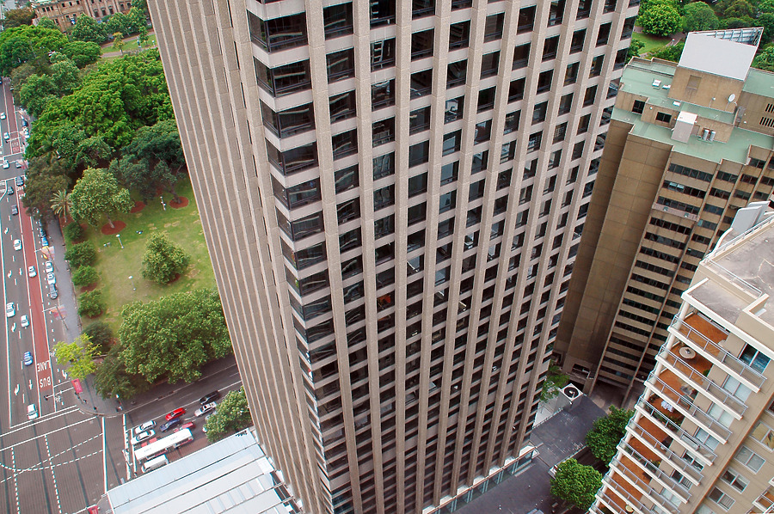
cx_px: 387
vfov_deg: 47.8
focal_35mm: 27
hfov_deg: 67.4
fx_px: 580
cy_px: 257
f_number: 7.1
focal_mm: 18
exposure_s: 1/200
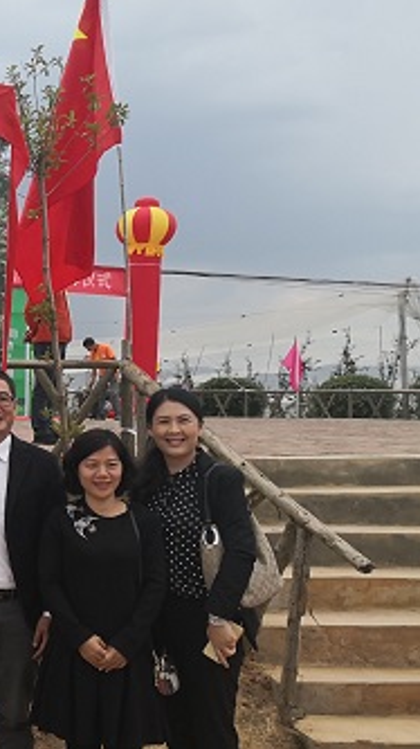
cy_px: 450
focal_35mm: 53
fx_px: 1051
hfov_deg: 19.3
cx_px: -236
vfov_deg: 39.0
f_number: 1.6
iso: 50
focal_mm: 3.95
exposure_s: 1/1361
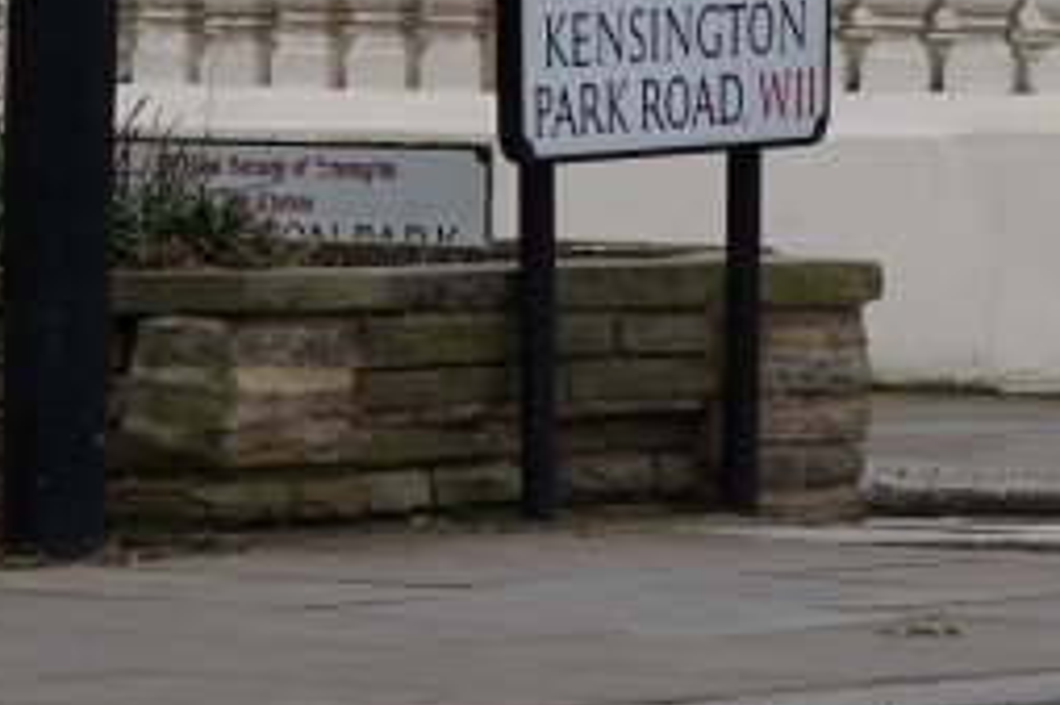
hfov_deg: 4.6
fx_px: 12976
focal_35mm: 441
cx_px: 1573
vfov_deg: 3.1
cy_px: -1245
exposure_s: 1/200
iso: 100
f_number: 4.5
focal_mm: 70
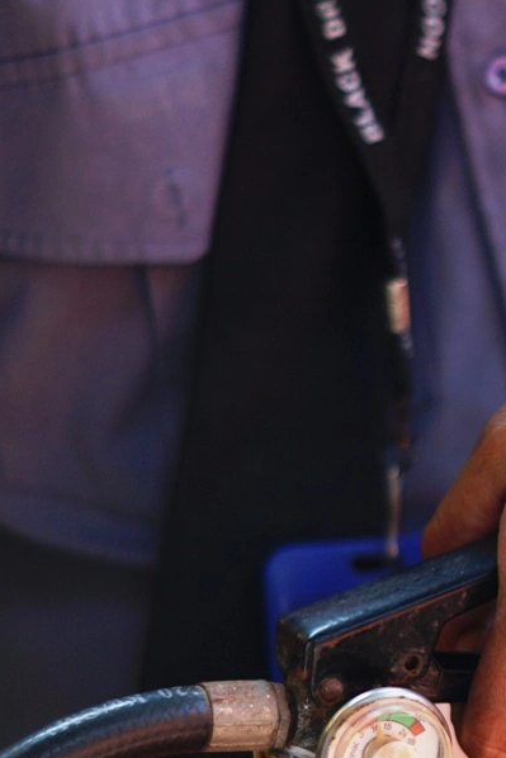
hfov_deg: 7.3
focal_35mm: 188
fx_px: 3961
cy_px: 579
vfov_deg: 10.9
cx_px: 530
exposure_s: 1/400
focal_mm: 50
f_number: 1.8
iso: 100
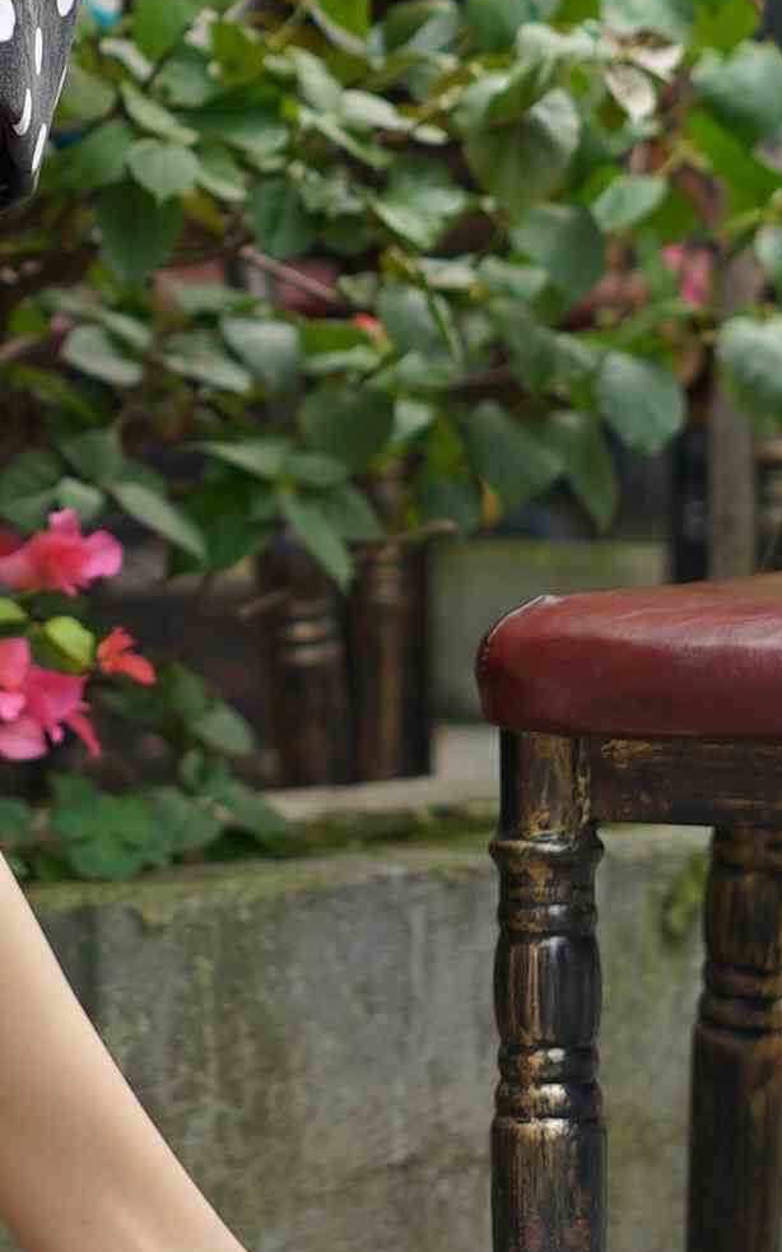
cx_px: -316
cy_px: -413
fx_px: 7505
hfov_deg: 5.9
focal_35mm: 220
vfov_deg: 9.4
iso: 100
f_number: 2.8
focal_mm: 50
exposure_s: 1/200
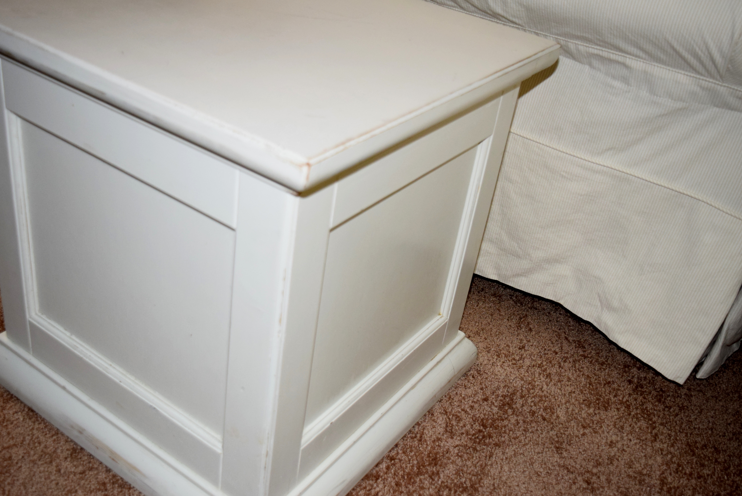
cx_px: 371
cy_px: 248
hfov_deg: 51.2
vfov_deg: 35.6
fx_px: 773
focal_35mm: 38
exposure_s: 1/60
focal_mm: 25
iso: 1400
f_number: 4
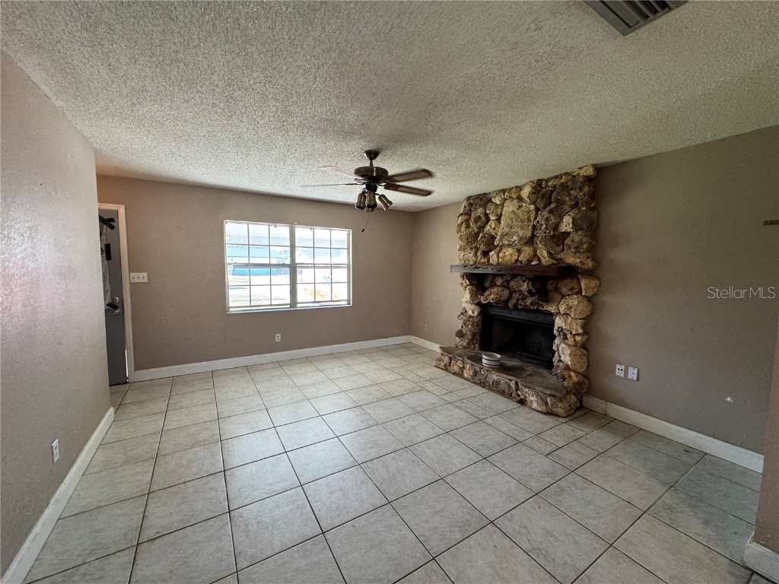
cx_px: 390
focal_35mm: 14
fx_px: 315
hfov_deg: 102.1
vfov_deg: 85.7
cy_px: 292
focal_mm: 2.22
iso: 160
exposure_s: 1/60
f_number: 2.2
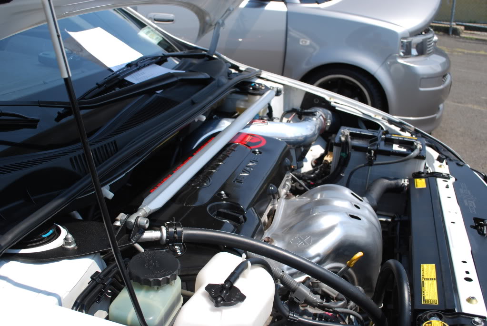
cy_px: 163
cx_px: 244
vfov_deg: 34.3
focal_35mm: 39
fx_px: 528
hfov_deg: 49.5
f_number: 7.1
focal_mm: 26
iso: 100
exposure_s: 1/200
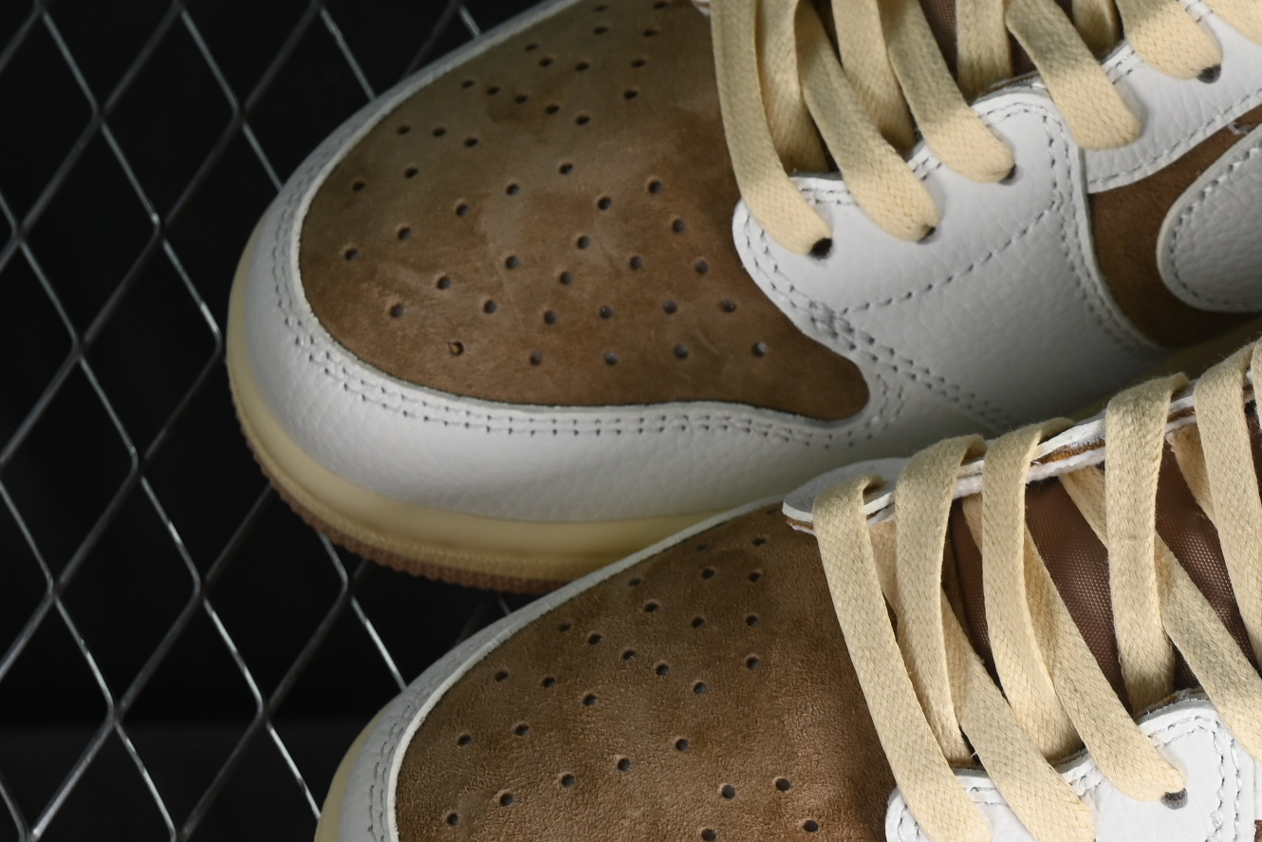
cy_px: 436
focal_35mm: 157
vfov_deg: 8.7
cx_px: 1295
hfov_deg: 12.9
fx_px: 5504
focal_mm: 50
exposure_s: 1/60
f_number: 7.1
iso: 160
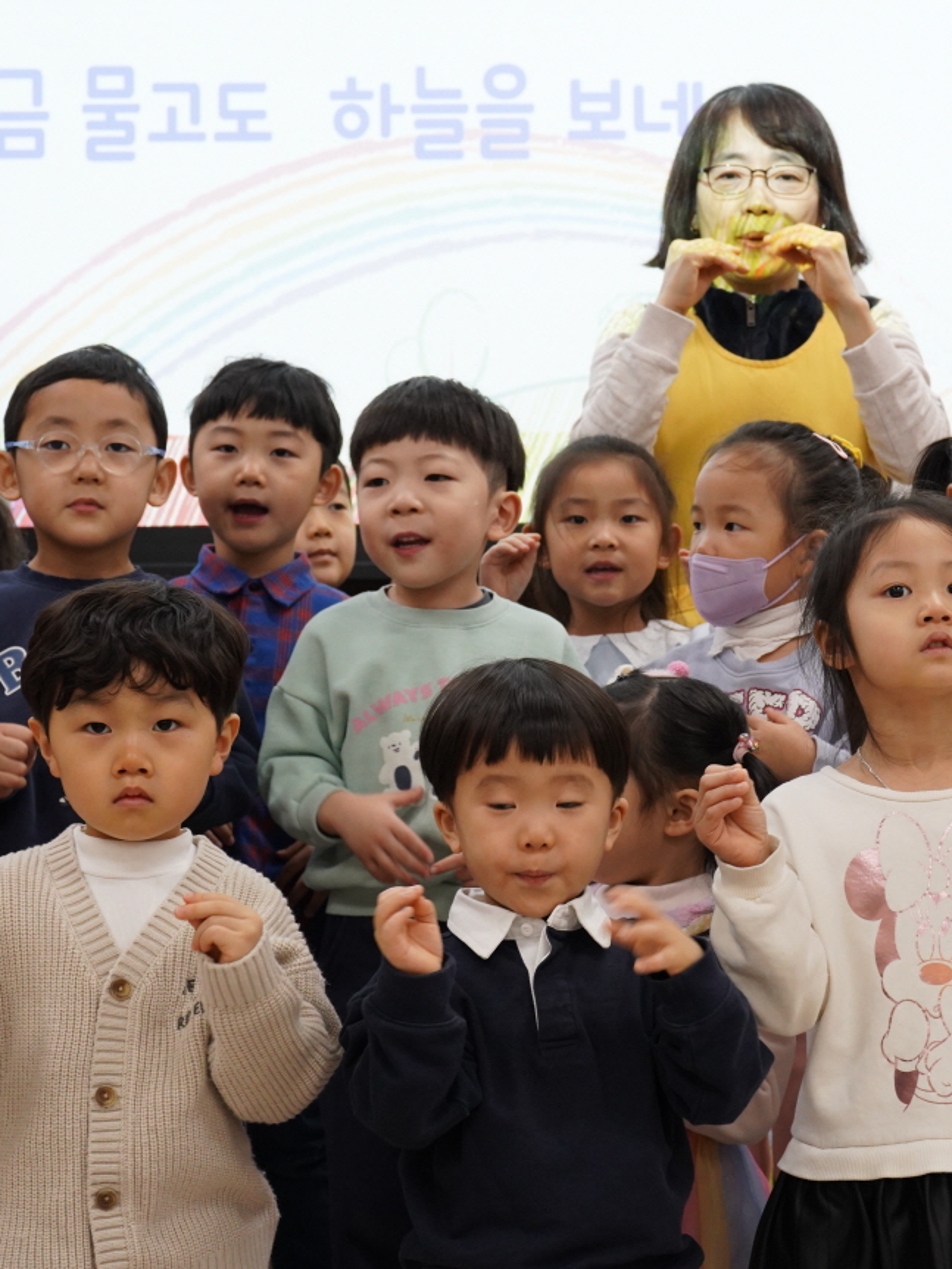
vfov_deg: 22.5
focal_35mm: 87
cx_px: 549
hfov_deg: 17.0
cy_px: 637
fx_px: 3189
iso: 2500
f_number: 7.1
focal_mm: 60
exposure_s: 1/100
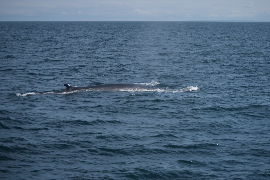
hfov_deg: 21.5
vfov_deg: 14.4
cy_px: 88
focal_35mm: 95
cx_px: 140
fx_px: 712
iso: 200
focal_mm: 60
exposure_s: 1/4000
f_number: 4
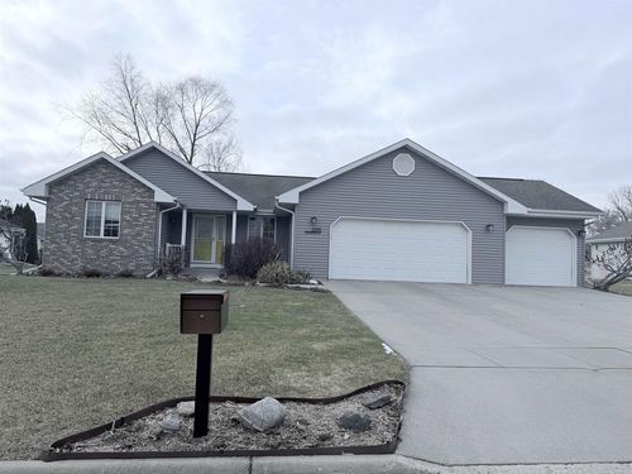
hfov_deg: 71.6
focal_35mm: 24
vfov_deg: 56.8
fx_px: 438
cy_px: 237
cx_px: 316
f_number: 1.78
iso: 80
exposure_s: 1/3584
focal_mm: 6.76
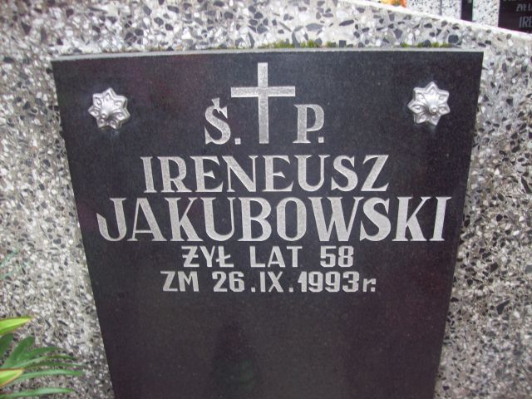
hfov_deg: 51.4
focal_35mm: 36
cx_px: 266
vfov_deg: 39.7
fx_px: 553
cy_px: 200
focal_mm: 6
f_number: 2.7
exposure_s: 1/64
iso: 80
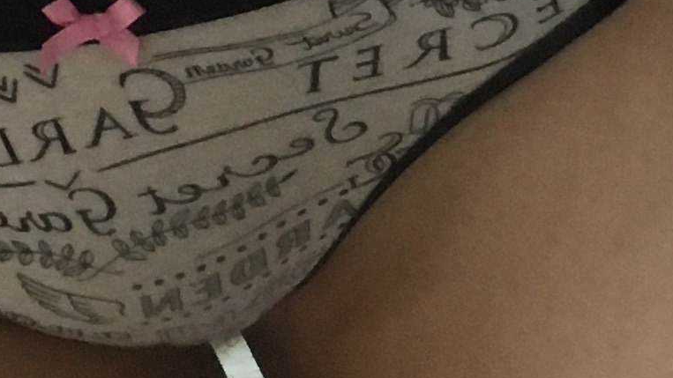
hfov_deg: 12.8
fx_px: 2980
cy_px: -330
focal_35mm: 167
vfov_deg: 7.1
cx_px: 559
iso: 125
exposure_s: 1/30
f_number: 2.2
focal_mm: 4.15
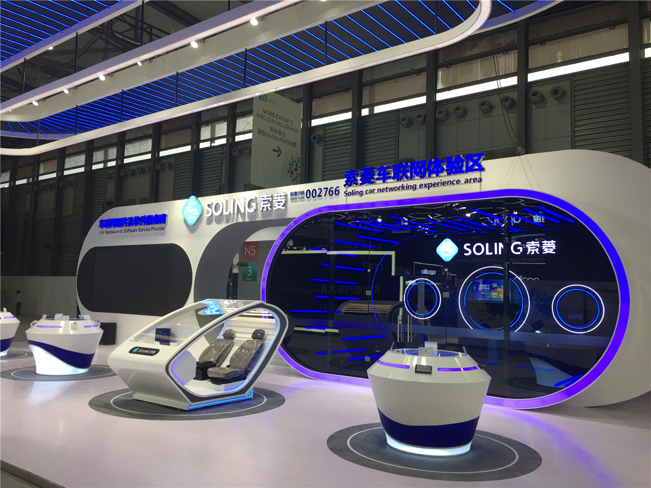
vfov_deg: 48.2
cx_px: 326
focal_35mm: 29
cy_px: 244
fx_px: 545
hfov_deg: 61.7
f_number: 2.2
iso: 25
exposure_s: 1/33
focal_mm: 4.15
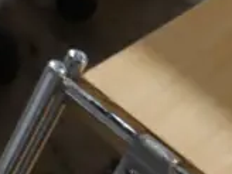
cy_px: -142
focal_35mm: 175
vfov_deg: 8.2
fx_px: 1173
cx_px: -454
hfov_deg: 9.2
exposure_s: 1/60
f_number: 9
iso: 1250
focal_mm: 14
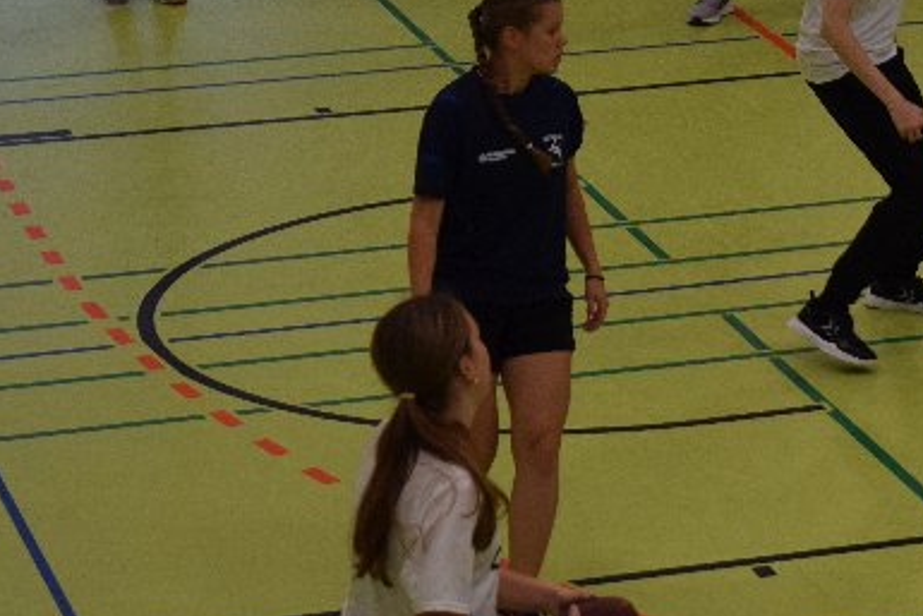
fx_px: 4496
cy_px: 284
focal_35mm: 175
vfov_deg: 7.8
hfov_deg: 11.6
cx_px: 887
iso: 1800
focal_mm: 45
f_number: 3.5
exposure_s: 1/500
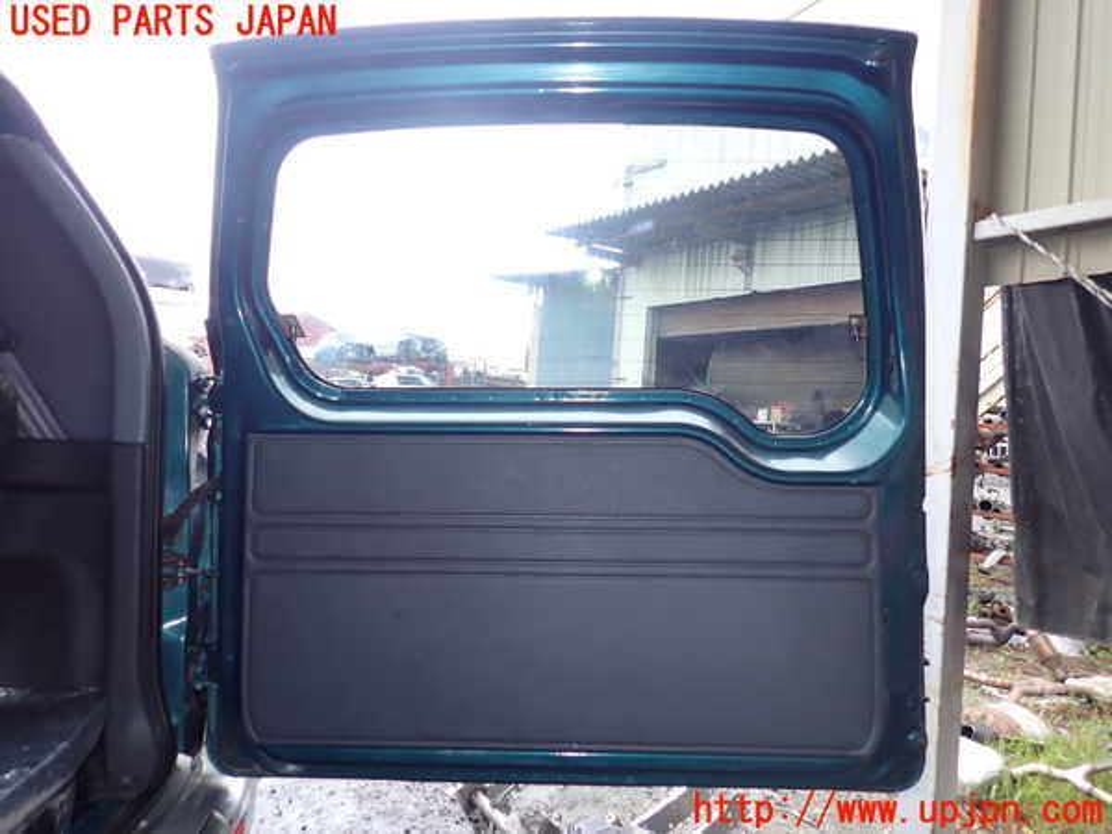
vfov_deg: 54.9
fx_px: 803
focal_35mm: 25
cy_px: 417
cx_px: 556
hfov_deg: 69.4
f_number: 2
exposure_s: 1/100
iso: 100
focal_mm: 4.5
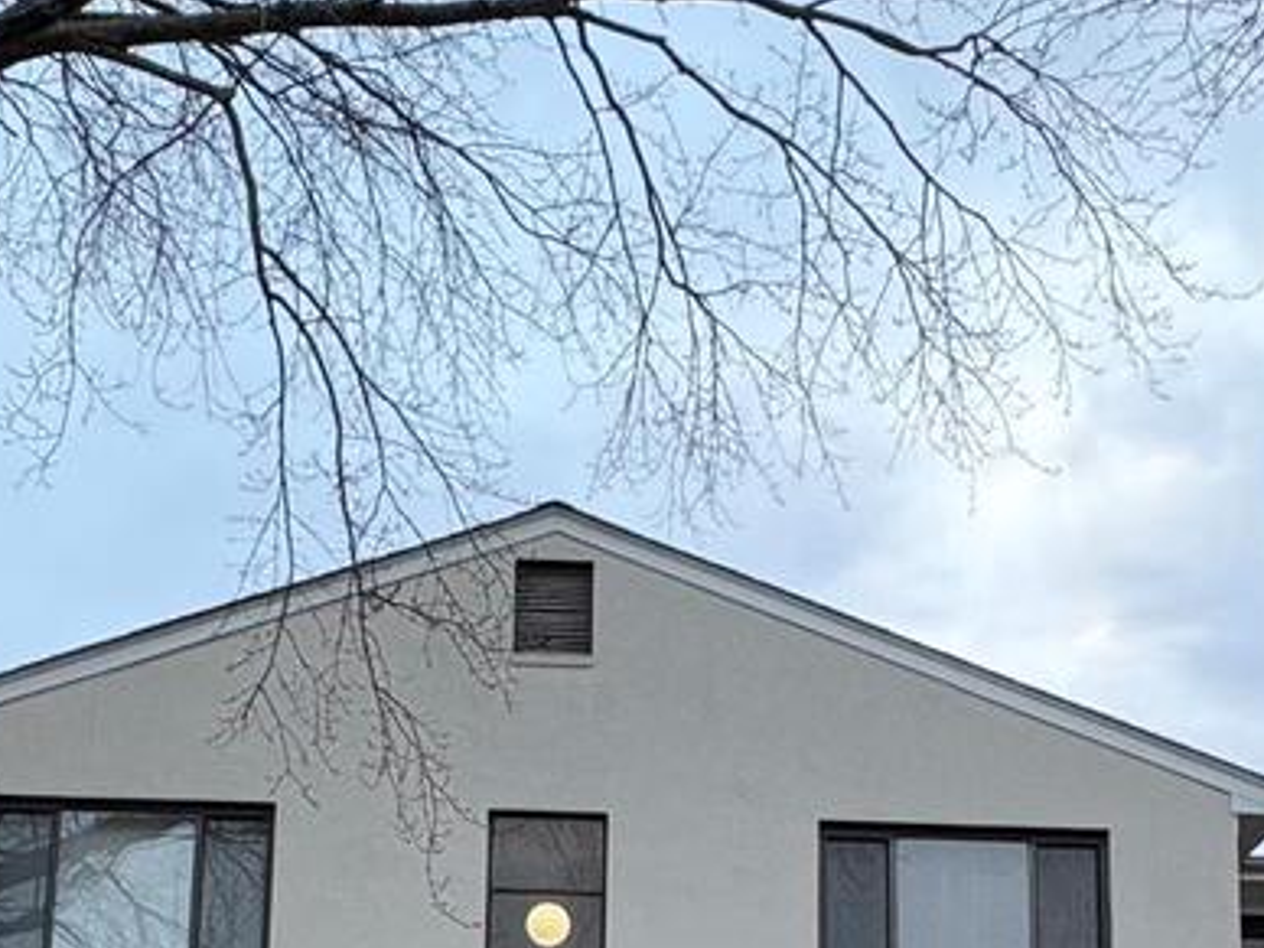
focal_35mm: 52
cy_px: 1202
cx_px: 577
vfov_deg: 24.7
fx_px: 1899
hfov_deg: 36.8
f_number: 2.2
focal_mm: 2.22
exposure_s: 1/99
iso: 200
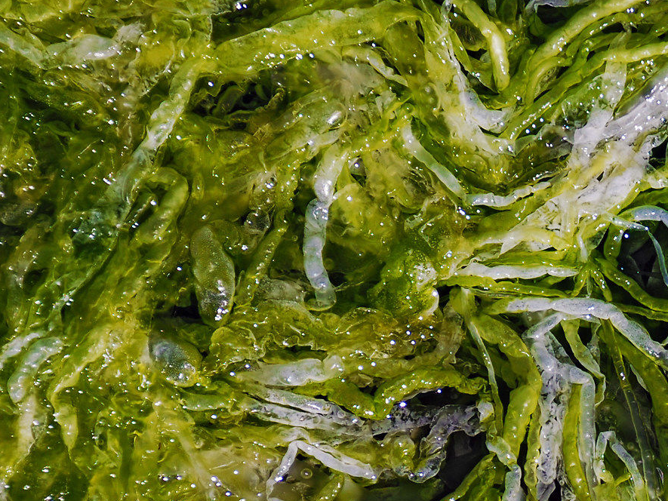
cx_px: 805
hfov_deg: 7.2
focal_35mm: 274
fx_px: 5288
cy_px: 536
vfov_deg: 5.4
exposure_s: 1/500
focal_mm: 70
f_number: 5.6
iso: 100
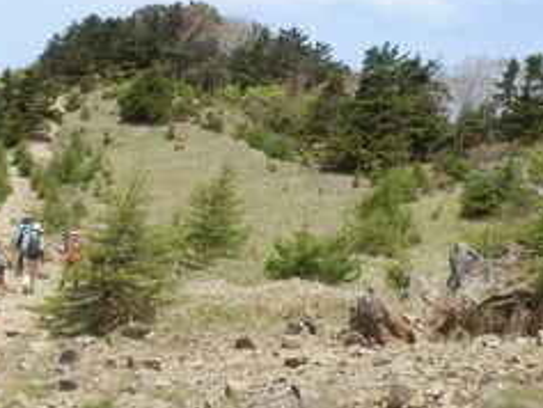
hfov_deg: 24.1
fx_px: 1271
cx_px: 300
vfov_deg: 18.1
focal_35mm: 81
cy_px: 105
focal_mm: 4.2
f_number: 3
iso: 80
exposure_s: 1/800
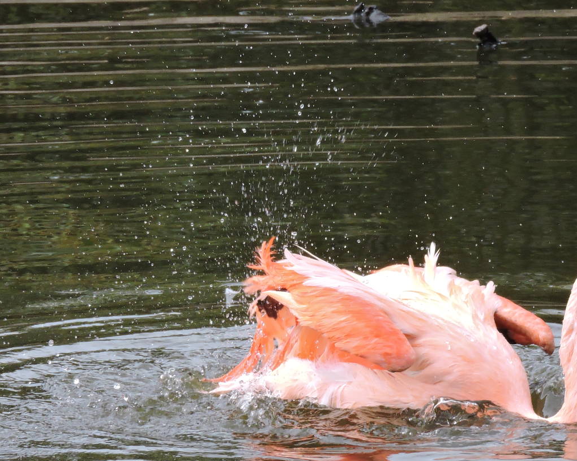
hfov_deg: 4.2
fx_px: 7855
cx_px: 443
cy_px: 240
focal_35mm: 460
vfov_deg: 3.4
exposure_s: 1/1000
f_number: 5.5
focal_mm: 53.7
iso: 640
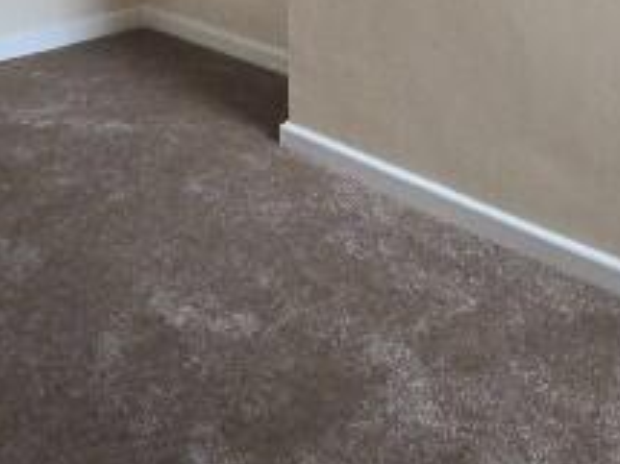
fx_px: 1110
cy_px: -153
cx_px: 502
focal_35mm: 62
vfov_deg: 21.2
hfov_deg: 30.4
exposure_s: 1/100
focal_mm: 2.2
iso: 160
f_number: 2.2
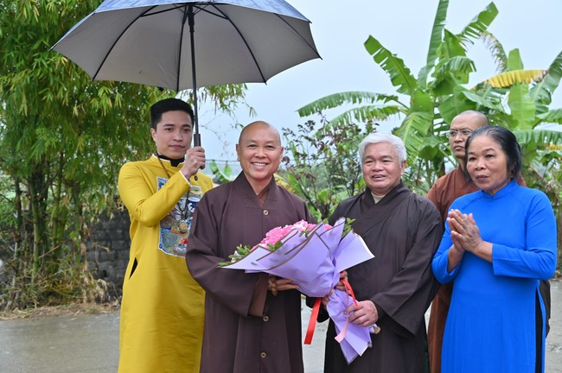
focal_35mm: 48
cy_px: 186
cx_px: 281
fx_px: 749
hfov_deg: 41.2
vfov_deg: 28.0
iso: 125
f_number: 5.6
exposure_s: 1/80
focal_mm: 48
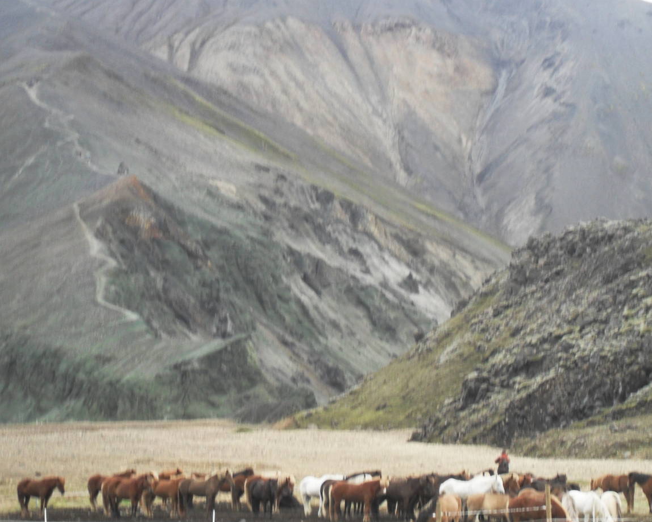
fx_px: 2759
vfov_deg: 10.8
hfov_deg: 13.5
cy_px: 286
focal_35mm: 143
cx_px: 400
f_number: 5.8
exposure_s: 1/90
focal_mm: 18.9
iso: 100
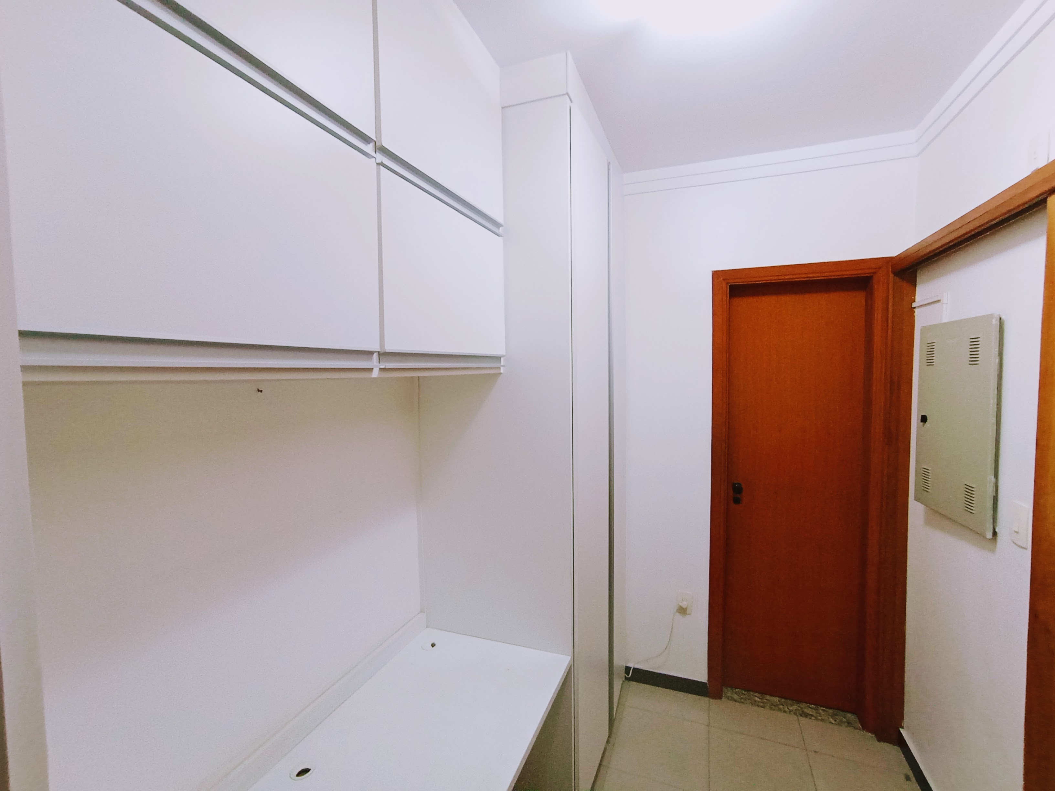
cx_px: 528
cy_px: 396
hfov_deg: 94.5
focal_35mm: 16
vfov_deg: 78.1
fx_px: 488
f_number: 2.2
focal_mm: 1.65
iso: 223
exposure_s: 1/30
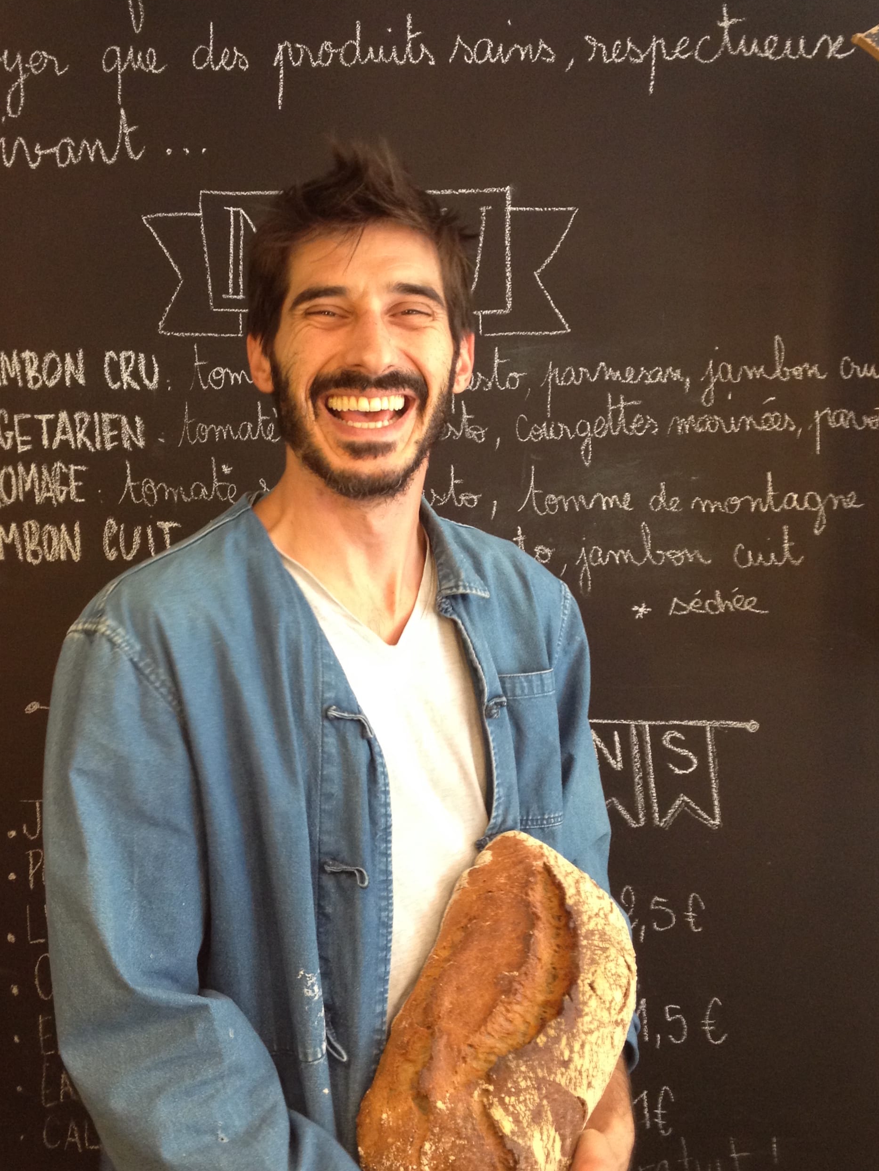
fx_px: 1557
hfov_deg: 31.5
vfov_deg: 41.1
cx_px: 396
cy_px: 499
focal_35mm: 46
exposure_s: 1/20
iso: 125
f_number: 2.4
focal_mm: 4.28
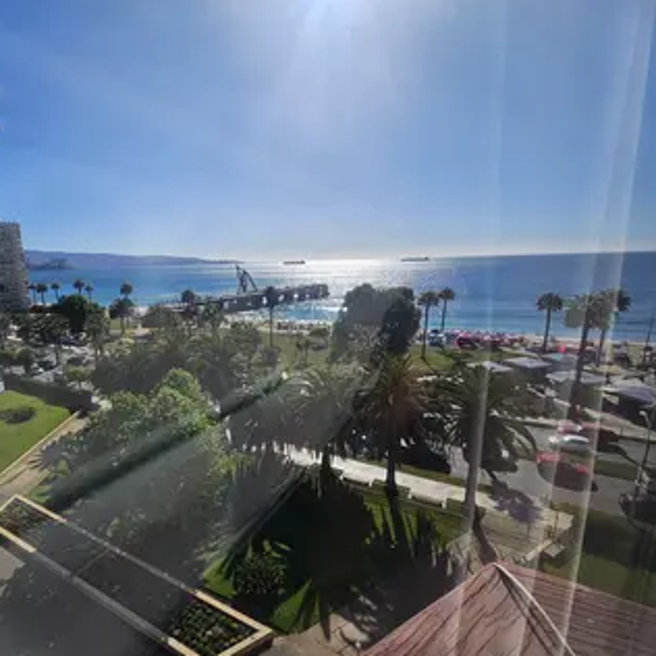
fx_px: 343
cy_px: 338
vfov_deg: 87.4
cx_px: 262
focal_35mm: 16
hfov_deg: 86.3
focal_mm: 2.2
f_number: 2.2
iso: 50
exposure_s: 1/2027
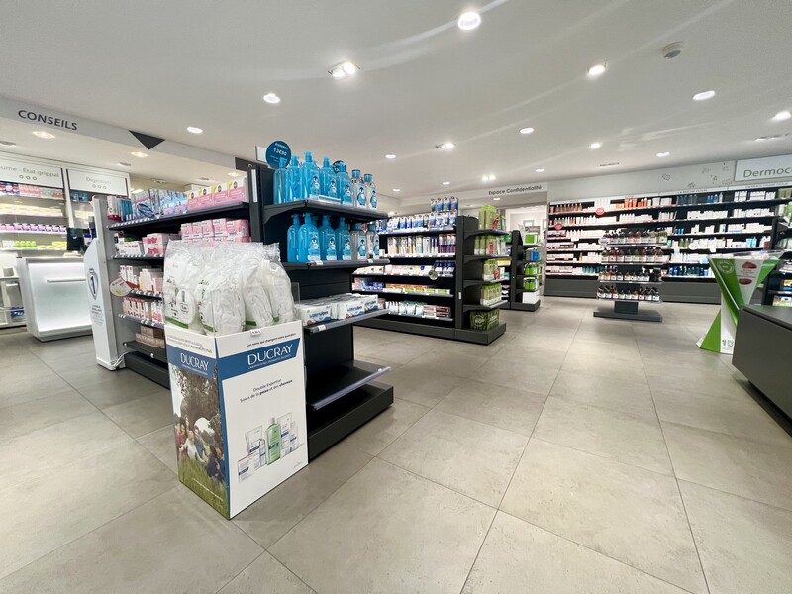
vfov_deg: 89.9
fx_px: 297
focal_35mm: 13
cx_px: 396
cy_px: 297
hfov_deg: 106.2
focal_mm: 1.57
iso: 160
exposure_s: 1/100
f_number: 1.8
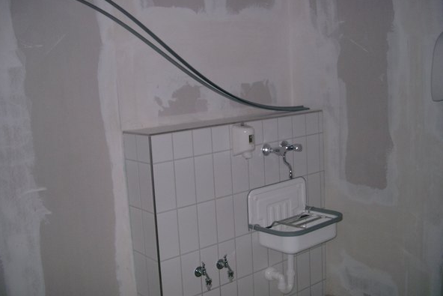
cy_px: 154
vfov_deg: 34.2
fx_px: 480
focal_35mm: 39
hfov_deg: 49.5
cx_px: 222
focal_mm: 7.6
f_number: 2.6
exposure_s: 1/60
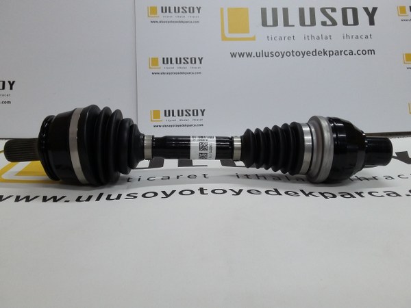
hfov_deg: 58.4
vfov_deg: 45.4
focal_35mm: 31
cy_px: 154
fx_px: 368
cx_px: 206
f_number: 2.2
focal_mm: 3.3
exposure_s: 1/33
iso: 100
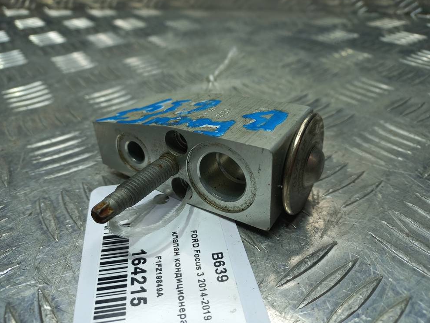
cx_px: 215
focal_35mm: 26
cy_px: 165
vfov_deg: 53.0
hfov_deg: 67.3
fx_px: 323
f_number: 1.8
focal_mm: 4.6
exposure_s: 1/100
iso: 40
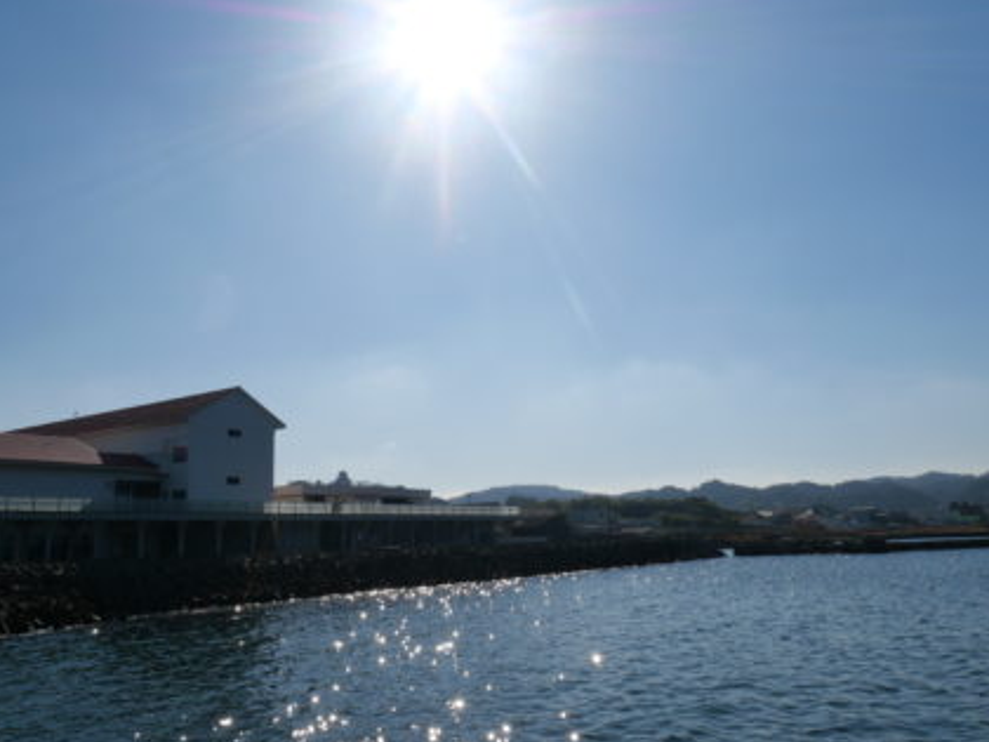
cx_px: 477
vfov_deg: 46.8
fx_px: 857
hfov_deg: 59.9
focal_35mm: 30
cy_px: 346
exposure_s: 1/500
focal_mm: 13
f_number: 18
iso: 200
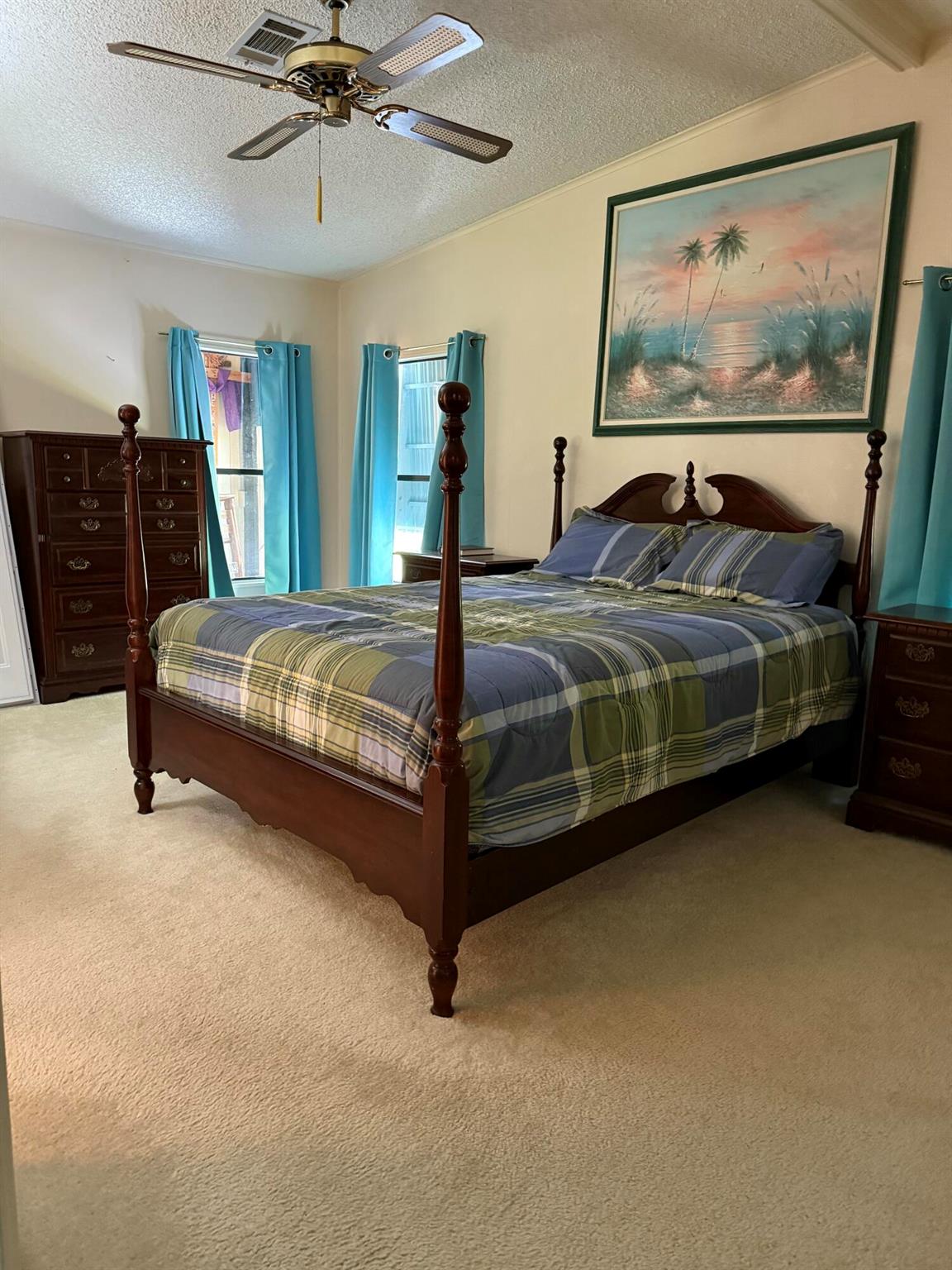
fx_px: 880
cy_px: 635
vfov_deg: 71.6
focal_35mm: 24
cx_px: 476
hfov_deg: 56.8
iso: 800
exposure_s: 1/40
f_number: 1.78
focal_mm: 6.76
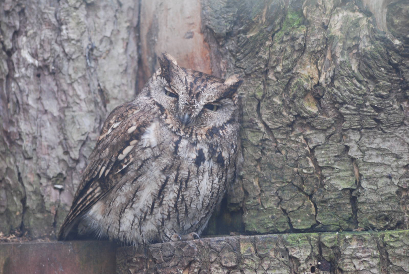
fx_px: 2303
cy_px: 137
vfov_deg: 6.8
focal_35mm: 202
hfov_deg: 10.1
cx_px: 204
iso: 400
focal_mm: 135
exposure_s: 1/60
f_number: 4.5
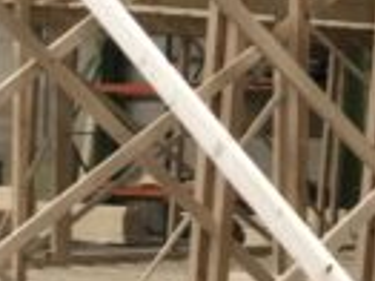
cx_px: 707
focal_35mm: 164
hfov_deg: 11.1
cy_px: 161
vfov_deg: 9.0
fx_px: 1775
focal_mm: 3.99
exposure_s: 1/33
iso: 25
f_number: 1.8
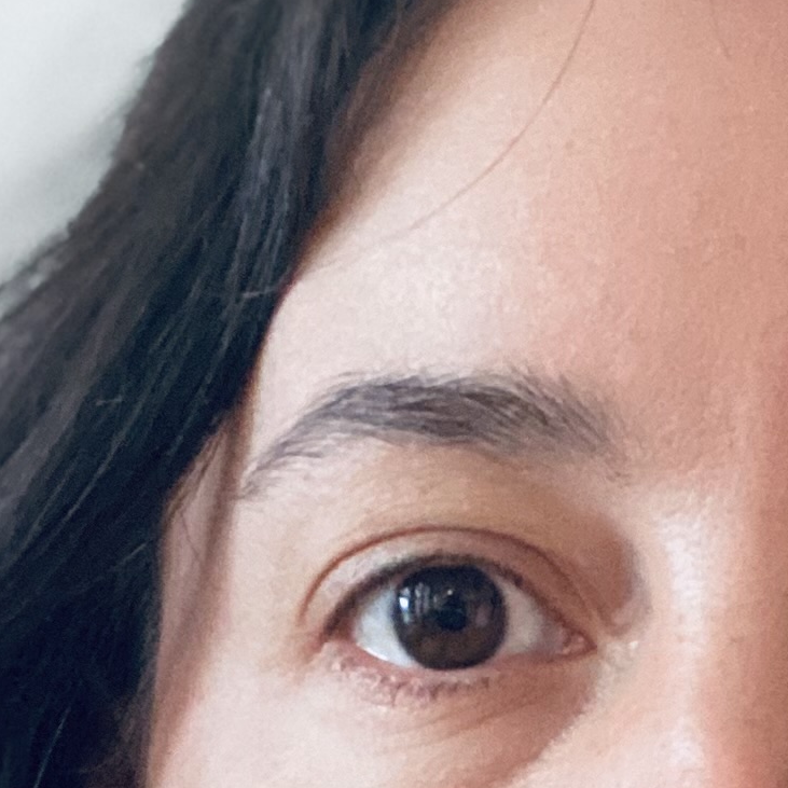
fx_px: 2885
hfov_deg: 15.3
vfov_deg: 14.5
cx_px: 742
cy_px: 1203
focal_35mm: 112
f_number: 2.2
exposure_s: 1/30
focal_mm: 2.71
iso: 500
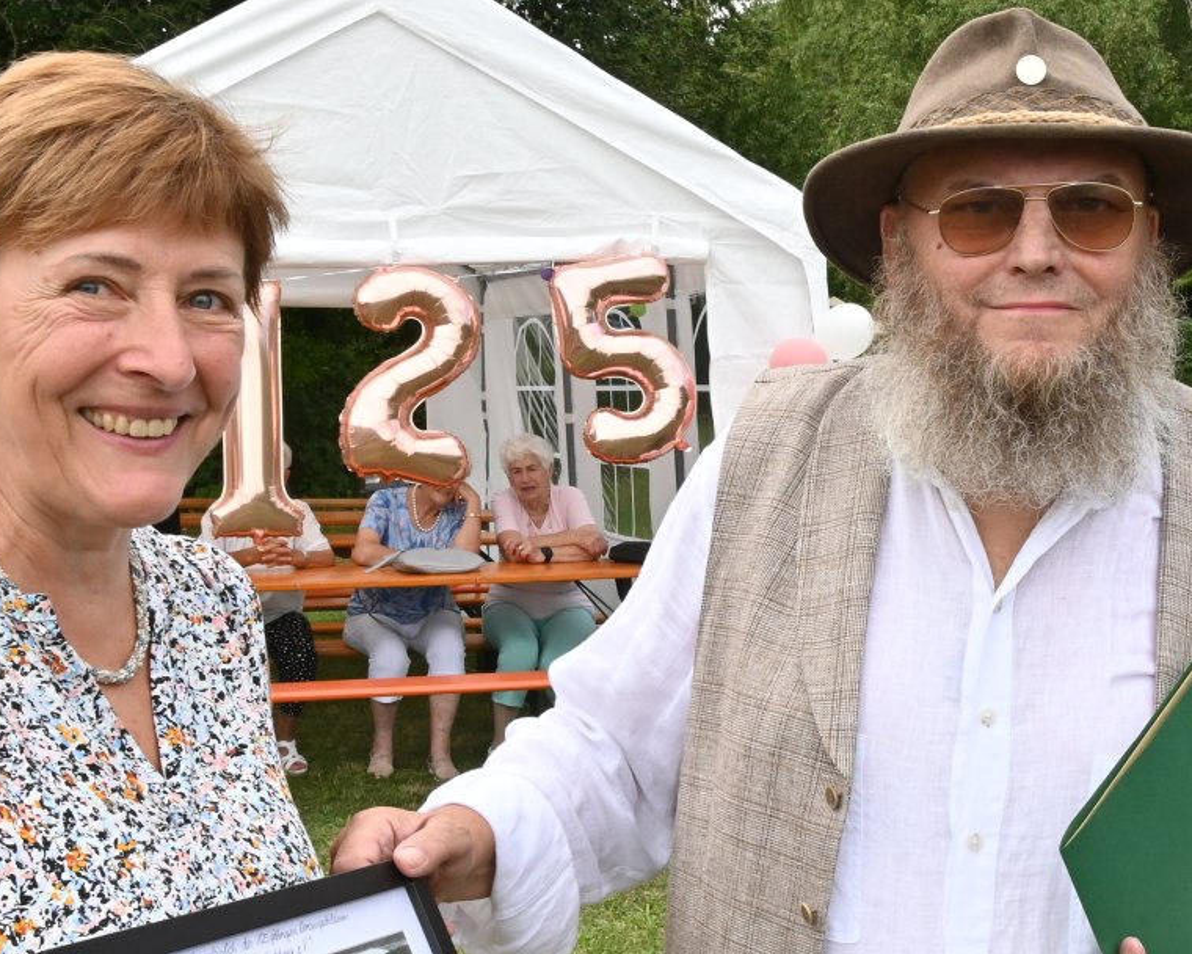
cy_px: 577
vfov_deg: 23.8
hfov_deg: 29.2
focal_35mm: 64
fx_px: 2258
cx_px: 867
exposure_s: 1/200
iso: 640
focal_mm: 18
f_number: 14
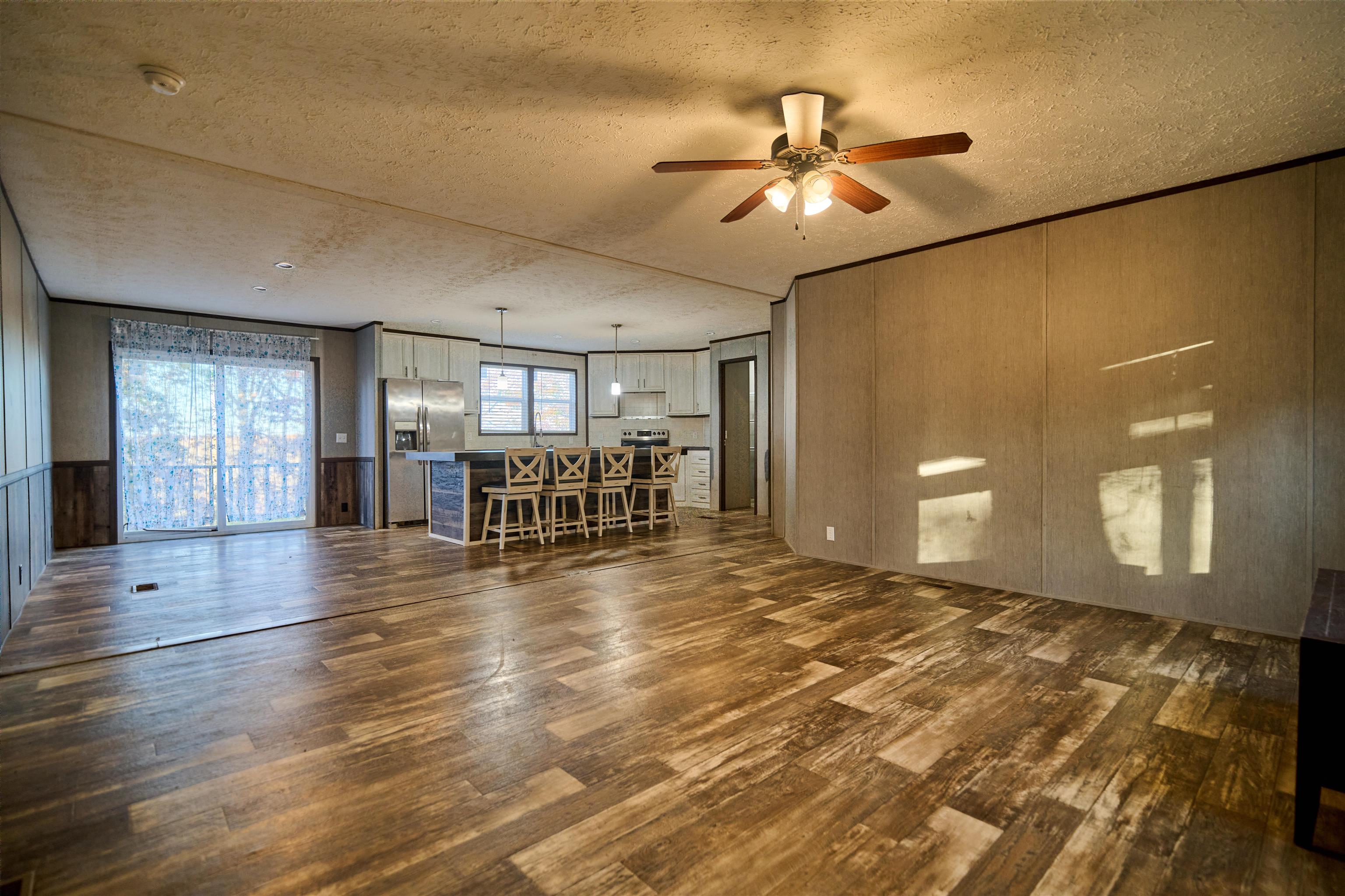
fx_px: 598
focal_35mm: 16
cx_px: 672
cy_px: 448
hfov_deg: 96.7
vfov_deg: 73.7
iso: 1600
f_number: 2.2
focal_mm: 16
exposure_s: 1/125
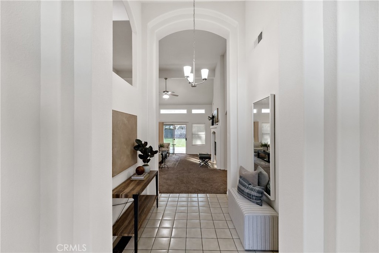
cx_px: 190
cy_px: 126
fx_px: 147
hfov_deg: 104.2
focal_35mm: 14
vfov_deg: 81.2
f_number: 4
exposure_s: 1/160
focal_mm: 14
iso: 1250
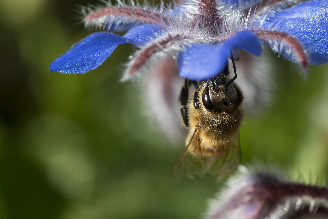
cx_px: 164
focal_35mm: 120
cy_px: 110
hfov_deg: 17.1
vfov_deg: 11.4
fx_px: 1093
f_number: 10
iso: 250
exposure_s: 1/500
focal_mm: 60
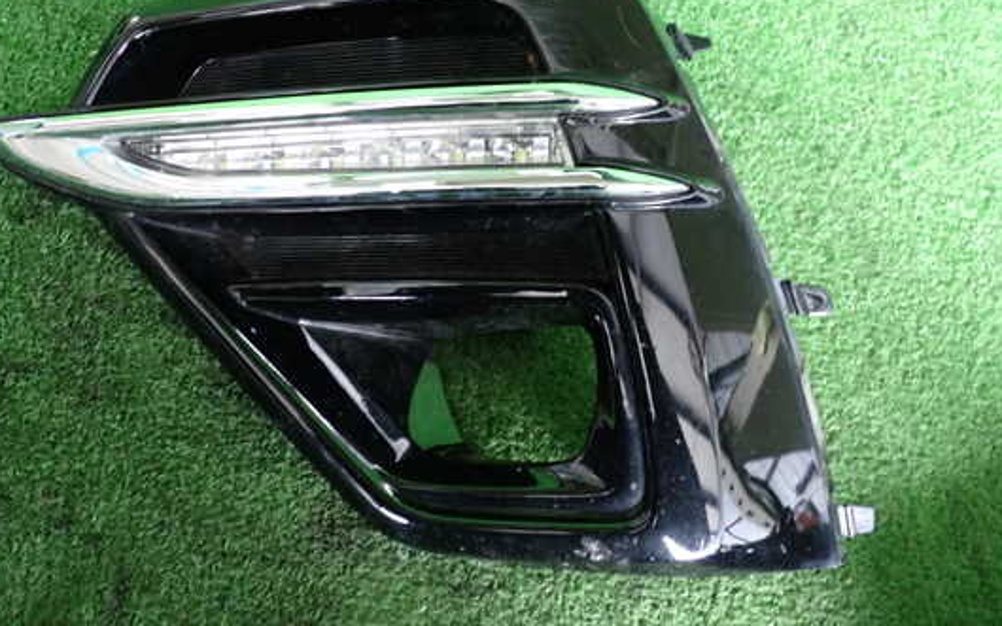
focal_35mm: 36
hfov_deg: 54.0
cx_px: 486
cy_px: 250
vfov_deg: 35.2
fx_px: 983
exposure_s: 1/30
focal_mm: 5.4
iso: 500
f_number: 2.3
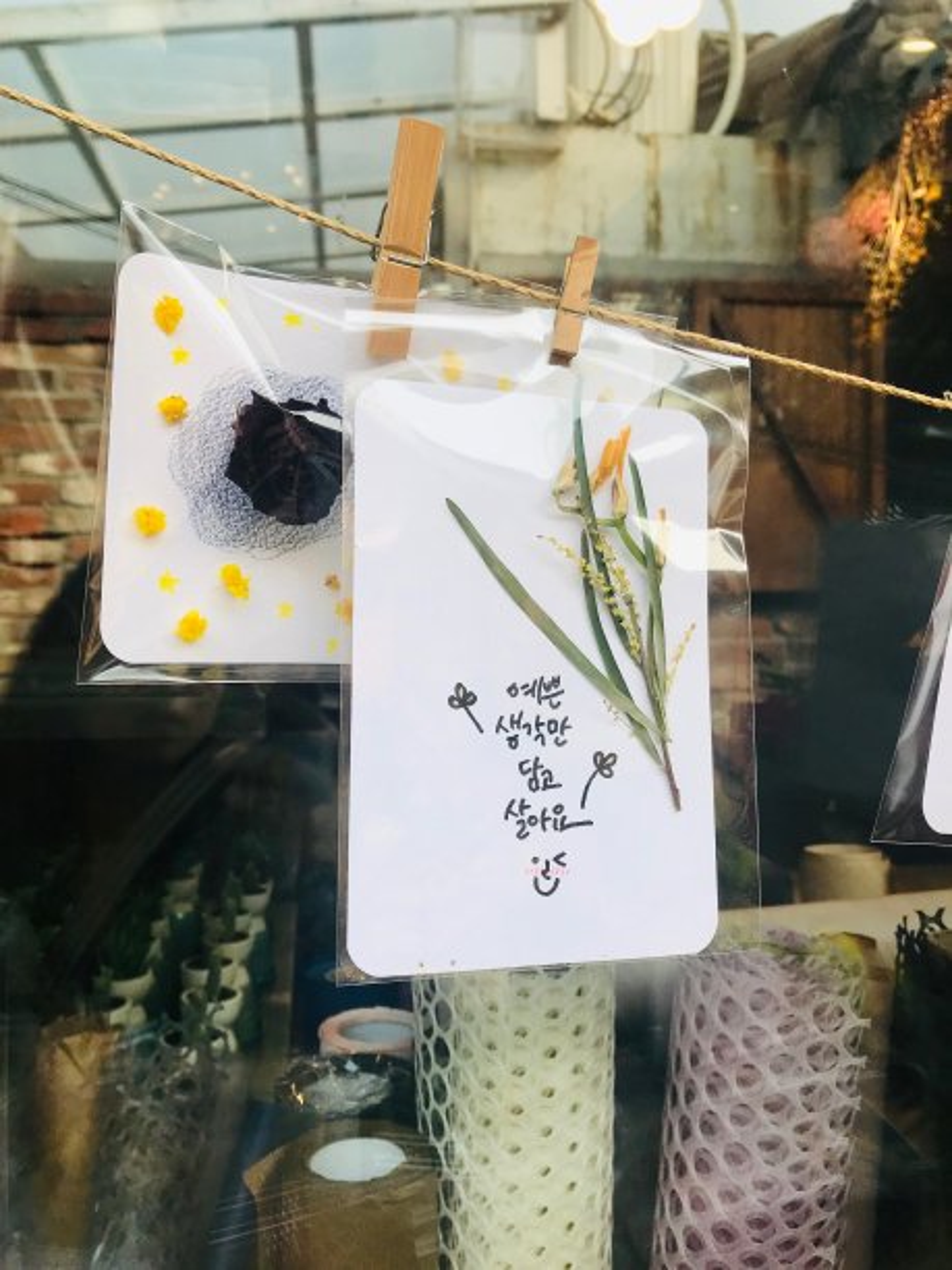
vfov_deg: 63.4
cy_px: 635
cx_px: 476
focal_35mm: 28
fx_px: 1027
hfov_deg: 49.7
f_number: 1.8
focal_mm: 3.99
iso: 20
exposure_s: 1/507
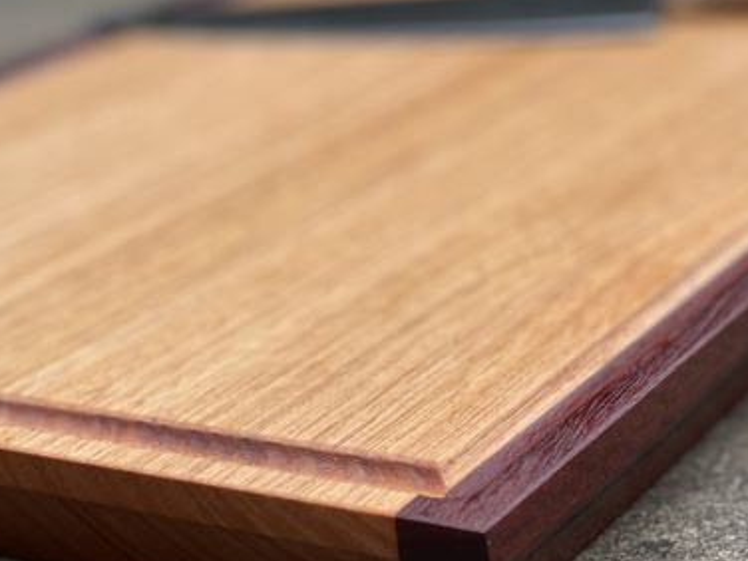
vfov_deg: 14.5
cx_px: 374
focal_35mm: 102
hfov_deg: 19.3
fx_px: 2204
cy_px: 392
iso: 32
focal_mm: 7.5
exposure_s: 1/121
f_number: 2.2
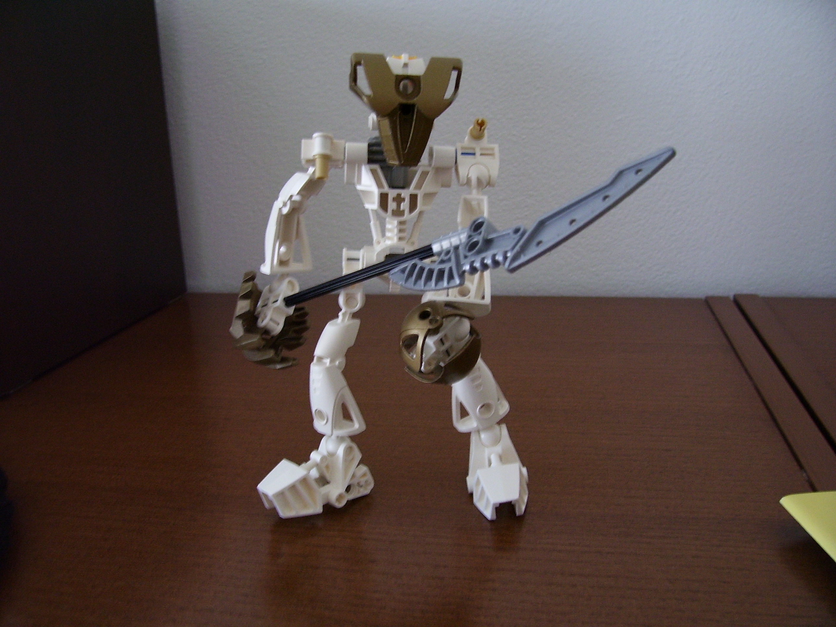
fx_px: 821
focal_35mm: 34
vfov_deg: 41.8
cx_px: 418
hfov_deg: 54.0
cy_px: 314
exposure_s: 1/8
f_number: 2.7
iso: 160
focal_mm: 5.6
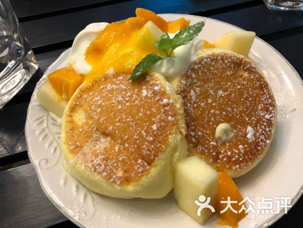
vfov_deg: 48.2
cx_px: 152
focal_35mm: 29
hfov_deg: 61.7
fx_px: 254
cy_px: 114
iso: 80
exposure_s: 1/17
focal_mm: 3.99
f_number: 1.8
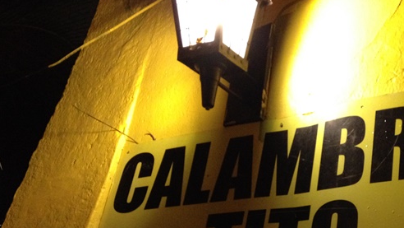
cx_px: 321
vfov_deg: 19.2
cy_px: 186
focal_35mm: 62
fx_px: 664
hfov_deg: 32.9
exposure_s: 1/20
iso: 400
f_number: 2.4
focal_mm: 4.28
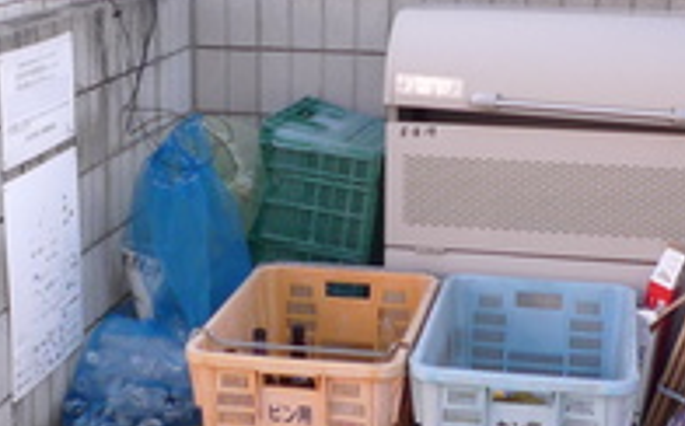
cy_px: 141
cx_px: 336
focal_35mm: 91
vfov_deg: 14.3
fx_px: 1697
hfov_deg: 22.8
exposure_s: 1/200
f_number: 2.8
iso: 80
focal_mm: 5.1
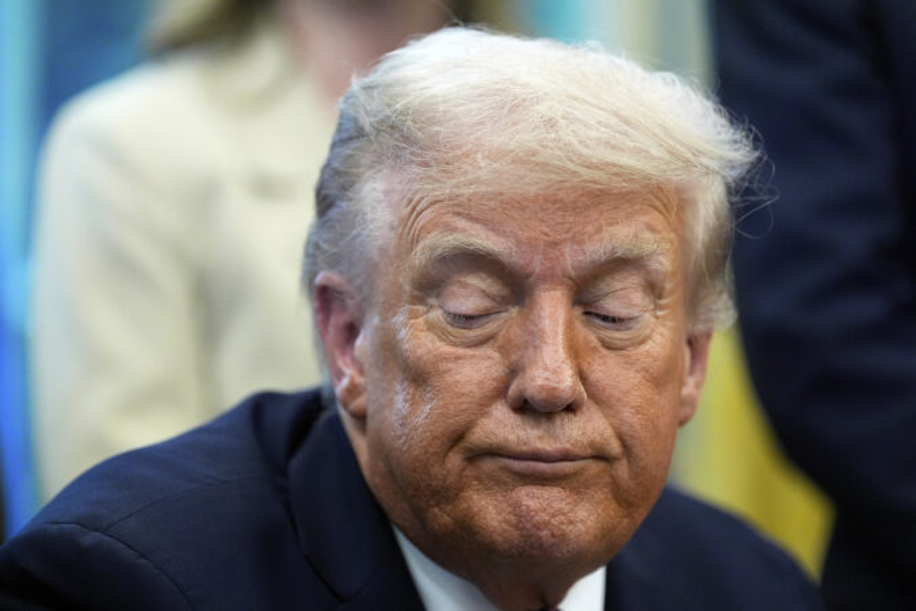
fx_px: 5090
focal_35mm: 200
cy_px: 306
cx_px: 458
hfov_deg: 10.3
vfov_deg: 6.9
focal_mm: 200
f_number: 2.8
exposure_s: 1/200
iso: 3200
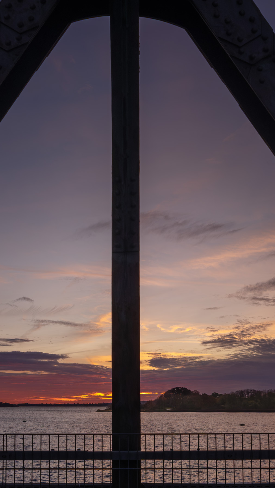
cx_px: 126
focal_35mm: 43
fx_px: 558
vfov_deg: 47.4
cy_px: 244
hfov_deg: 27.7
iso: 800
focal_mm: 27
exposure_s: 1/500
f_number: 5
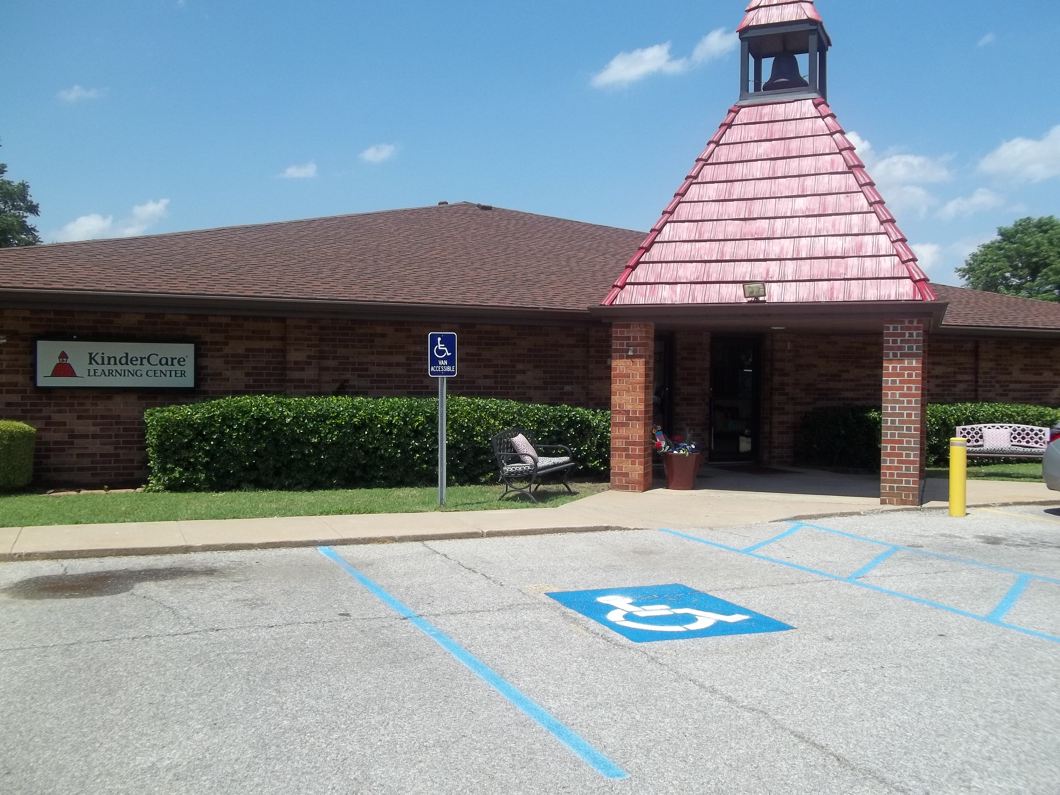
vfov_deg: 44.2
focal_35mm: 32
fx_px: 980
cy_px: 398
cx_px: 530
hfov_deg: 56.8
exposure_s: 1/160
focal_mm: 5.7
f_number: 8.8
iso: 64
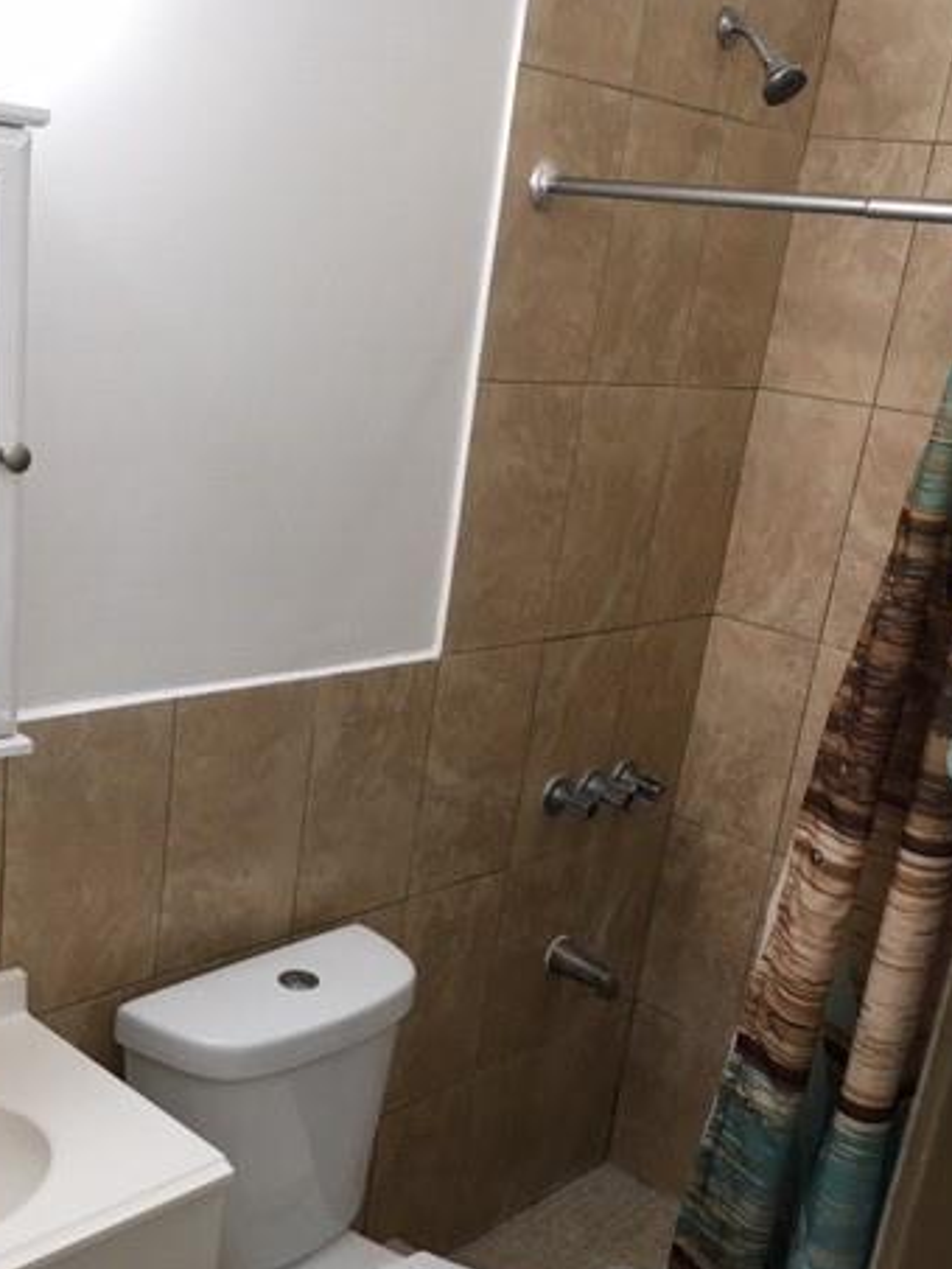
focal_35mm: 41
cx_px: 364
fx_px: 1503
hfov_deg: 35.0
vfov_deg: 45.3
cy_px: 801
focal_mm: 4.15
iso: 40
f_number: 2.2
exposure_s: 1/30
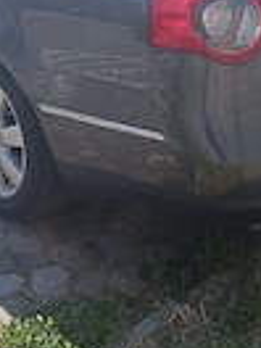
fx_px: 734
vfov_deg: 26.4
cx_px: 116
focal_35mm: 73
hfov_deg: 20.2
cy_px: 90
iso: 52
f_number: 1.65
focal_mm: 6.14
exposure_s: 1/370
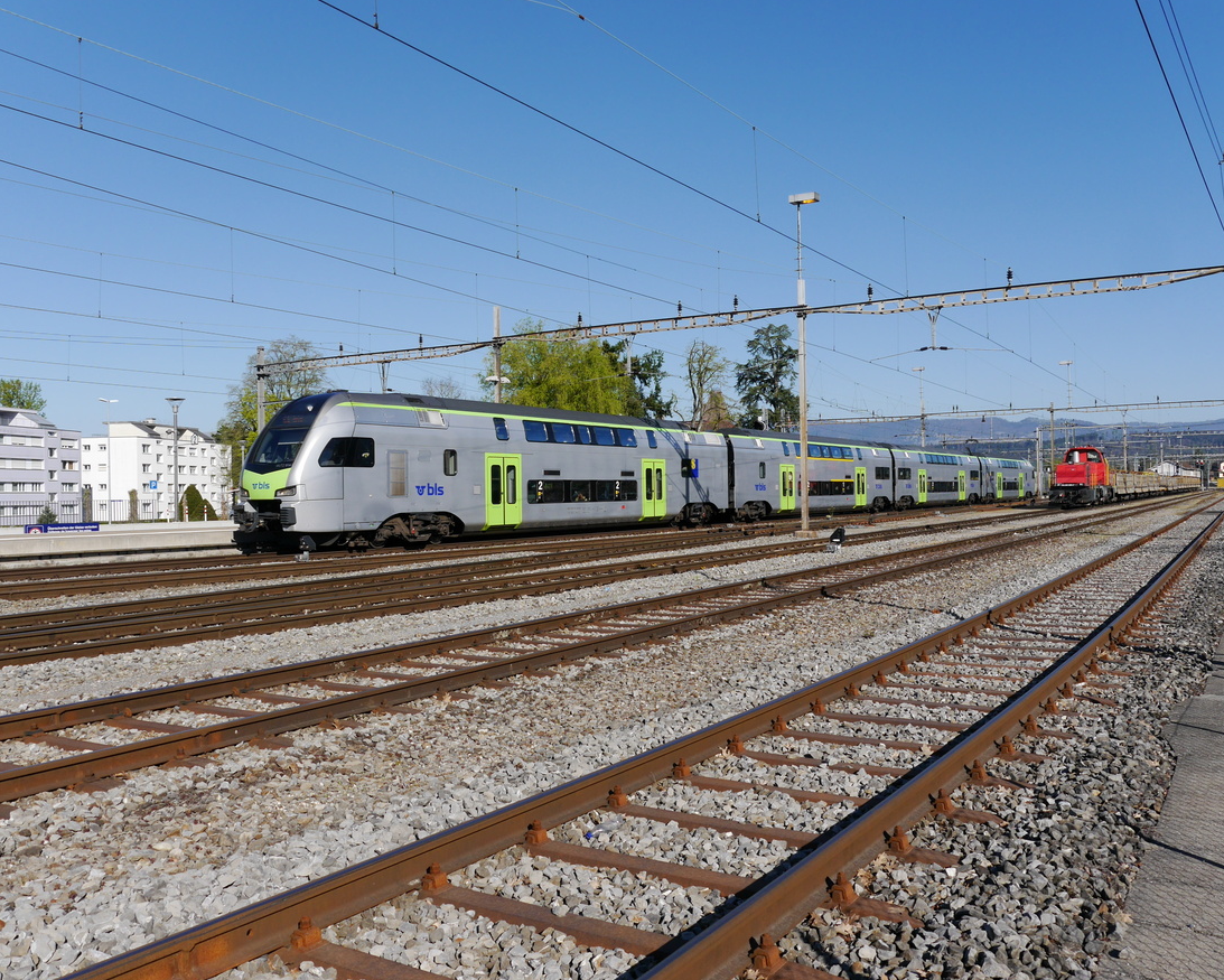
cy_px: 487
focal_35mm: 30
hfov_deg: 58.7
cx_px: 647
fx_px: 1087
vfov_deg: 48.5
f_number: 8
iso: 160
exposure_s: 1/500
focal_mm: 14
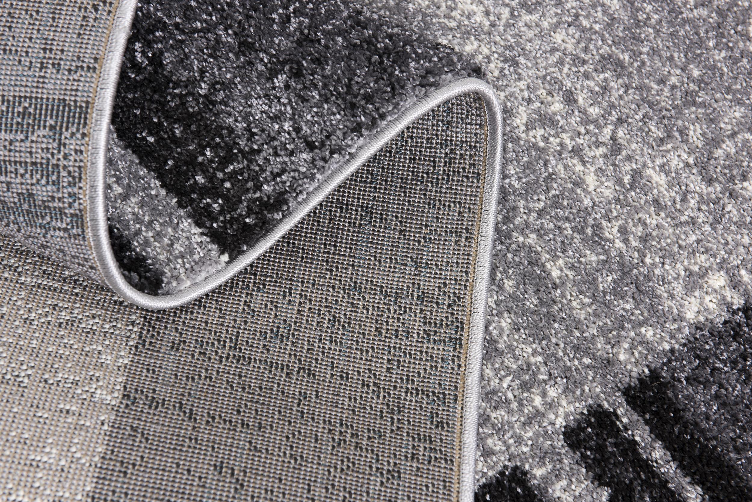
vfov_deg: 19.5
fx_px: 1462
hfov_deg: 28.8
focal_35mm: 70
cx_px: 376
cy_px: 251
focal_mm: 70
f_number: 9
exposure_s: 1/80
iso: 125
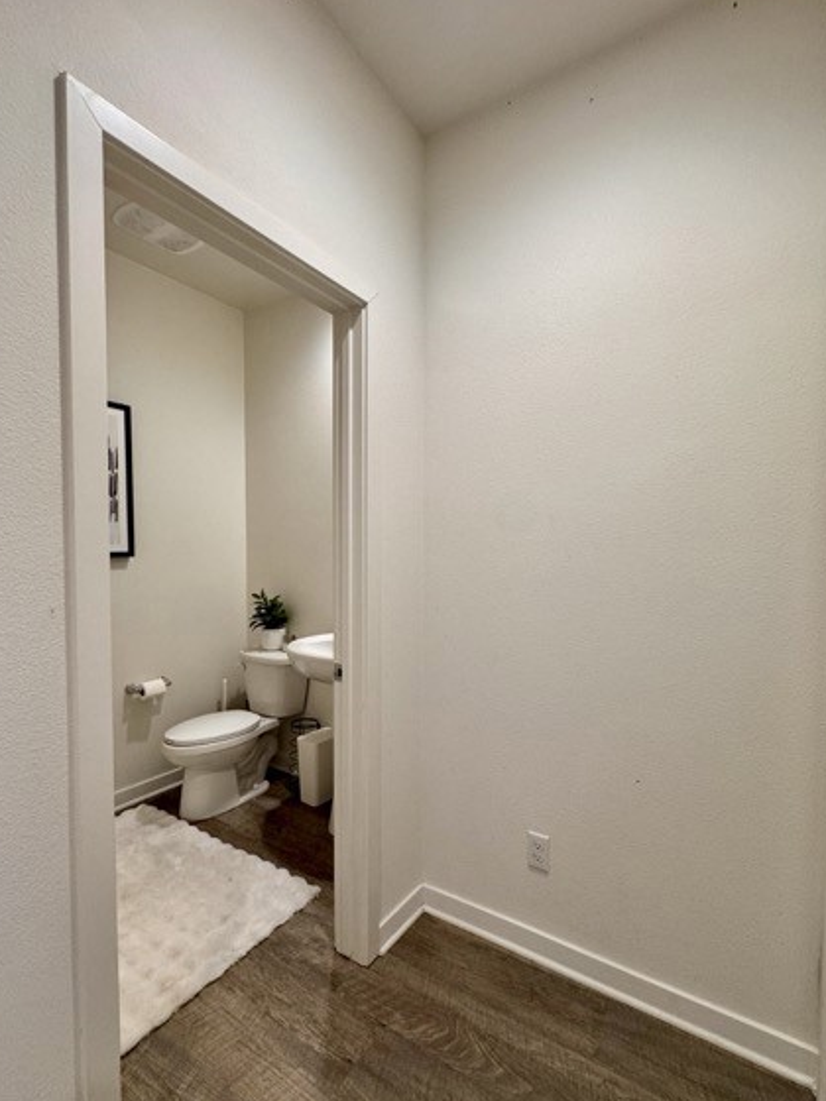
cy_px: 572
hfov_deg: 78.0
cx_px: 442
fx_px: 509
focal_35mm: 16
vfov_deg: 94.5
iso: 160
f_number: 2.2
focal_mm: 2.22
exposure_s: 1/120
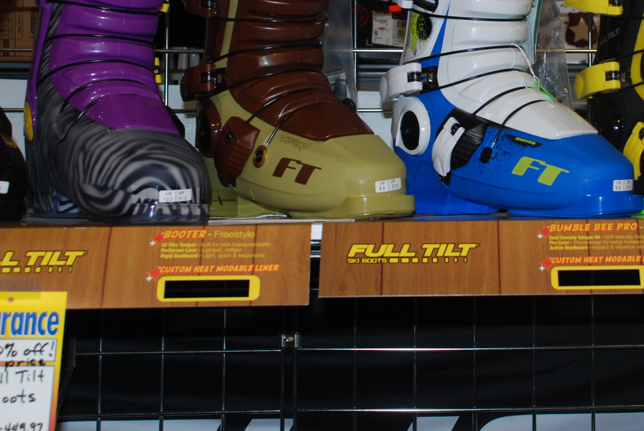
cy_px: 89
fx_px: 1487
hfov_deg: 24.1
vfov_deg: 16.4
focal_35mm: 83
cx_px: 507
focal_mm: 28
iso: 200
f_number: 4
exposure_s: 1/60
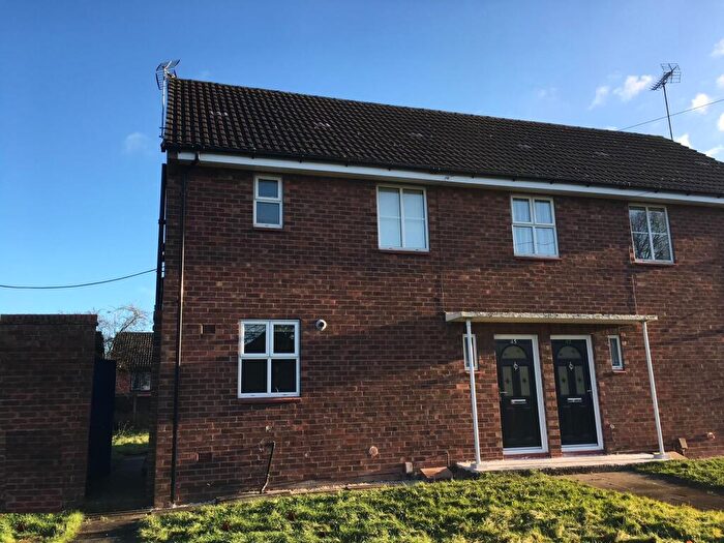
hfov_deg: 61.7
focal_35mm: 29
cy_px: 272
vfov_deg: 48.2
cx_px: 362
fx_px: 607
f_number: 2.2
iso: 25
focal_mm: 4.15
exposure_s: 1/463
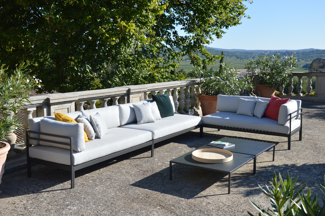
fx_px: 352
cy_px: 108
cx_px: 162
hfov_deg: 49.6
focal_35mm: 39
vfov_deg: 34.1
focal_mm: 26
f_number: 8
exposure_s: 1/250
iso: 100
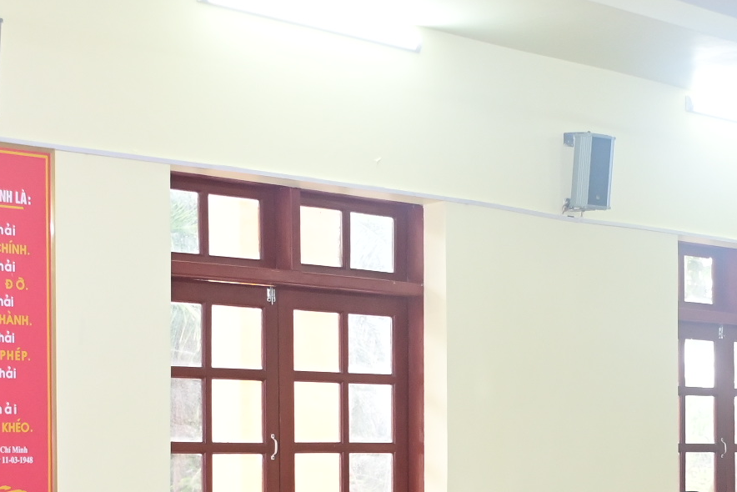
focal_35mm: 89
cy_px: 519
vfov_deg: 15.0
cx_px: 529
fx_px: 1823
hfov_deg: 22.7
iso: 1250
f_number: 4
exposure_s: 1/200
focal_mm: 27
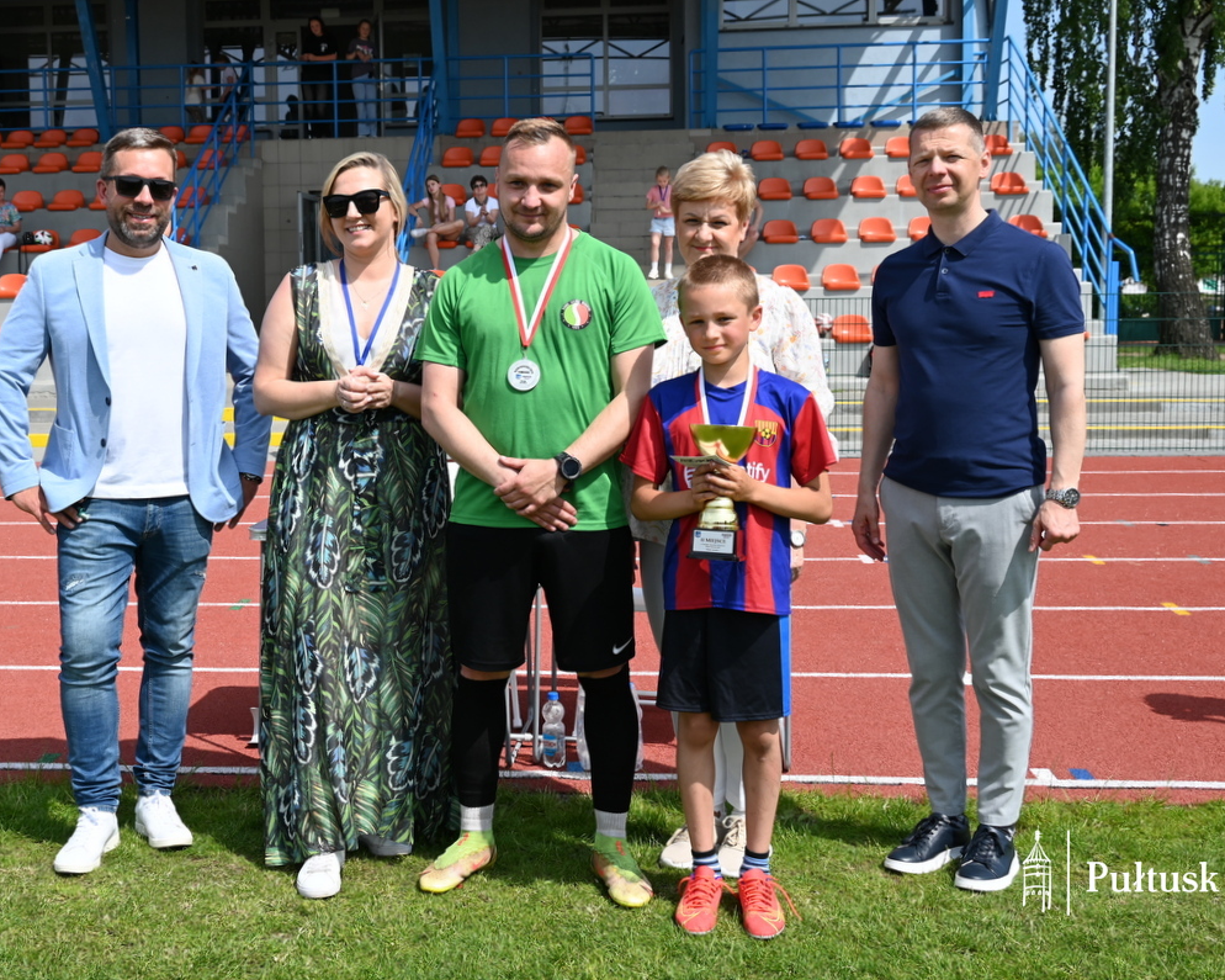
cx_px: 555
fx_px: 1253
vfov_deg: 42.7
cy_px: 491
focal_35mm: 35
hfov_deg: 52.0
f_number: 7.1
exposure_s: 1/320
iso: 100
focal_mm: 30.5
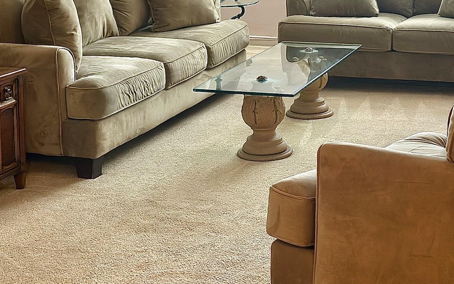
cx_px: 294
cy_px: 8
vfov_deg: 15.5
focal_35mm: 83
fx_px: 1027
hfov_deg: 24.8
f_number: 1.78
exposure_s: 1/60
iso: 125
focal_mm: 6.86
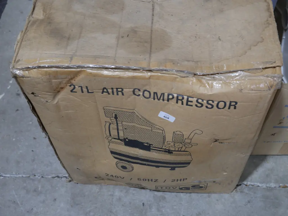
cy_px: 108
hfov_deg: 46.8
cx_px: 144
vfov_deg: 36.0
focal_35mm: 40
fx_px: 333
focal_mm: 20
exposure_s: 1/60
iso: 320
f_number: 4.5
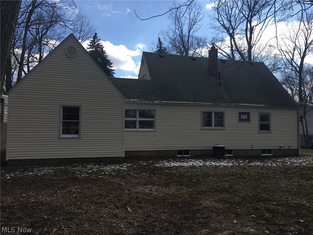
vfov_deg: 48.2
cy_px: 118
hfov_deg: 61.7
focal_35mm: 29
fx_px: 262
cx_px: 156
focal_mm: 4.15
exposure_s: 1/1538
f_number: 2.2
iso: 25
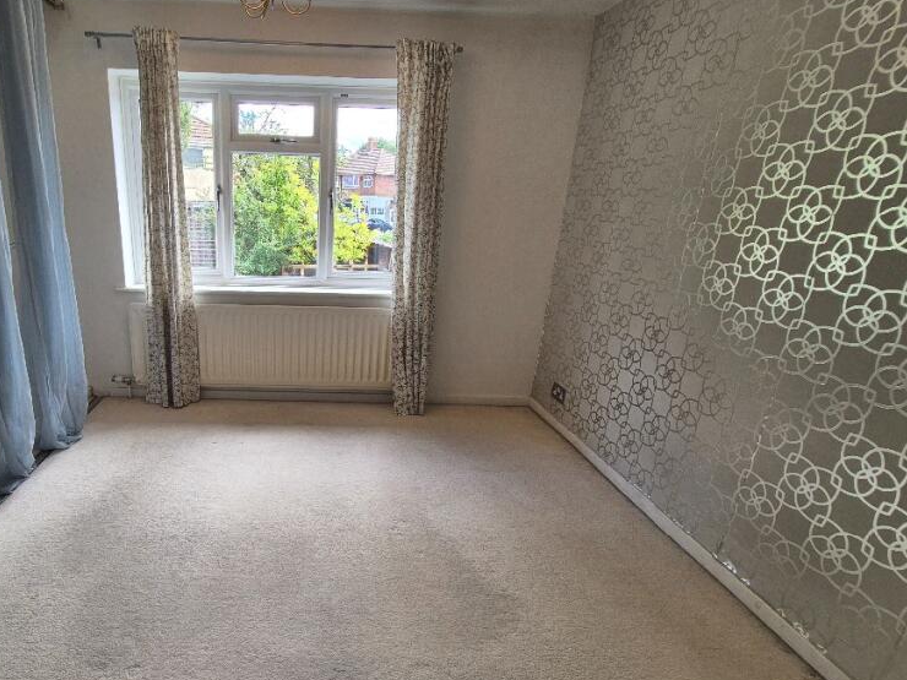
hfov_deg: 85.3
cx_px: 319
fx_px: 472
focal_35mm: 18
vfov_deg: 71.5
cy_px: 364
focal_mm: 2.2
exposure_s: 1/112
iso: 50
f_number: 2.2
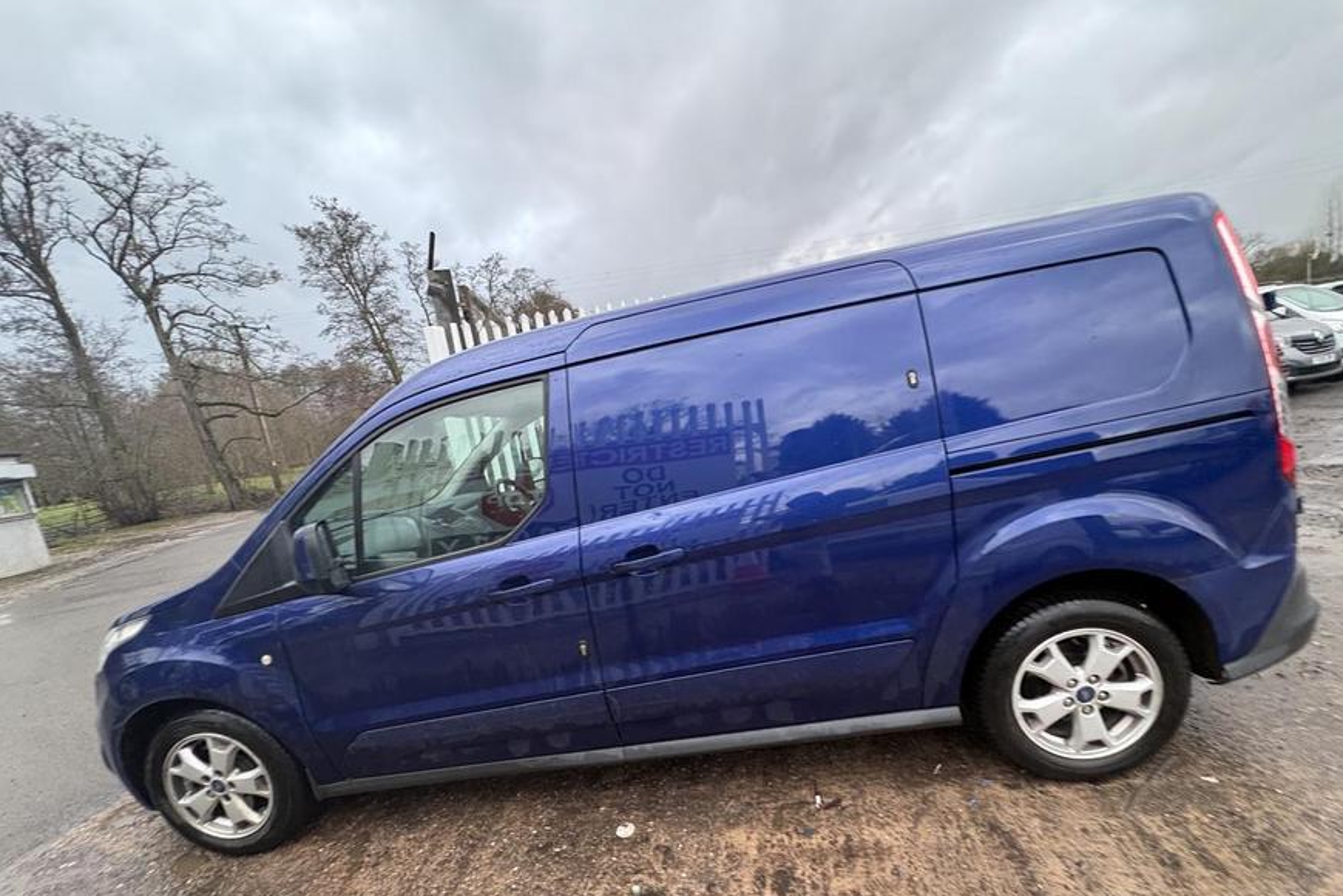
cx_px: 690
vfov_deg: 76.9
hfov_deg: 100.4
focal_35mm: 15
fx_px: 560
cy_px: 507
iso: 400
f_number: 2.2
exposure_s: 1/60
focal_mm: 2.22
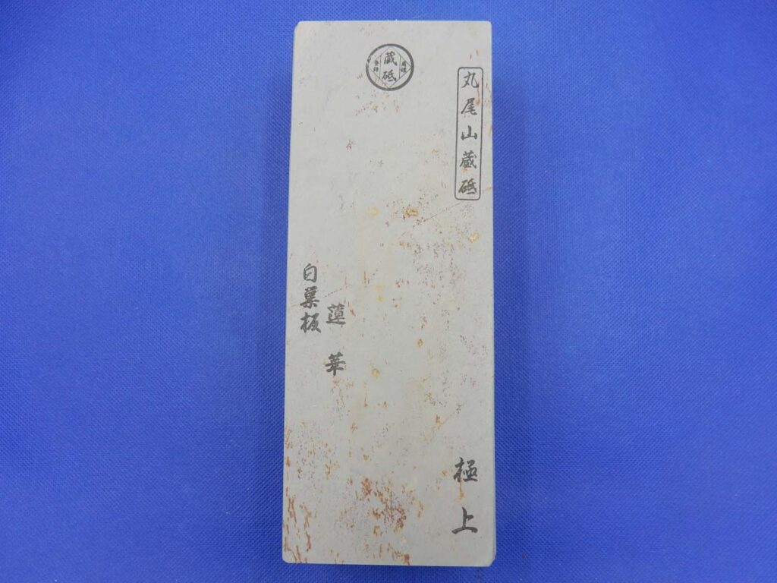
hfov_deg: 69.4
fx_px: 561
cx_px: 388
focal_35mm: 25
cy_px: 292
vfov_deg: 54.9
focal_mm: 4.5
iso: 125
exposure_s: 1/80
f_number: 3.7
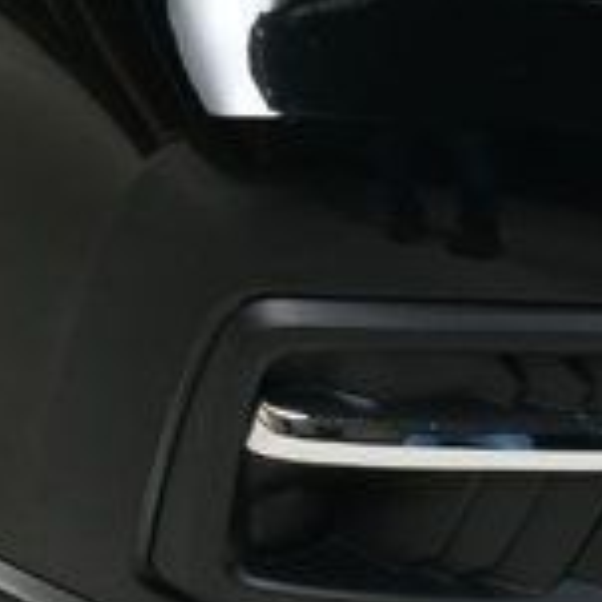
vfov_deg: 8.3
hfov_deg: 8.4
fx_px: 4073
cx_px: 175
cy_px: -279
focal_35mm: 207
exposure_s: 1/160
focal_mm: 24
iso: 100
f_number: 11
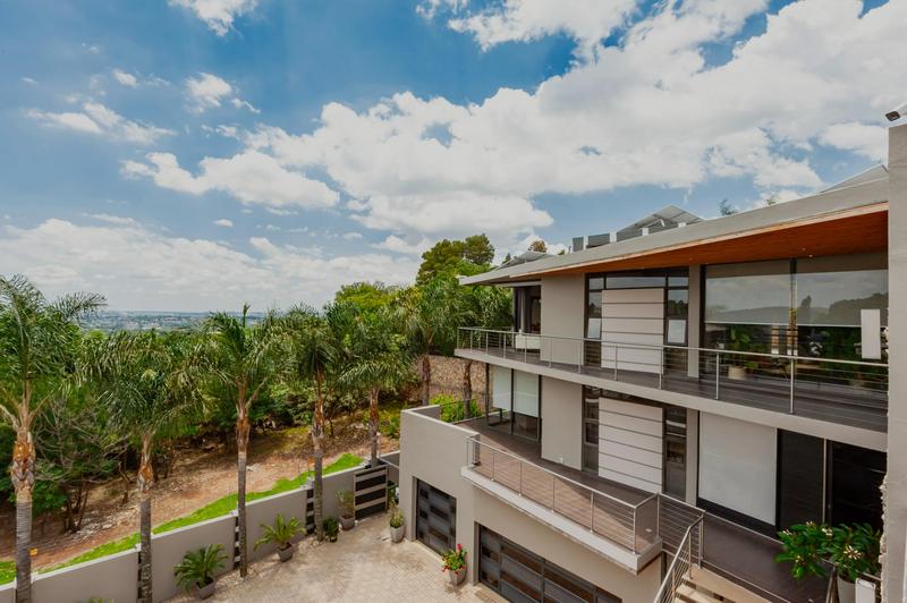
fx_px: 403
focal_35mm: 16
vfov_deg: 73.6
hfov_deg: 96.8
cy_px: 302
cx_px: 454
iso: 400
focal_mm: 16
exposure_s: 1/125
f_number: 20
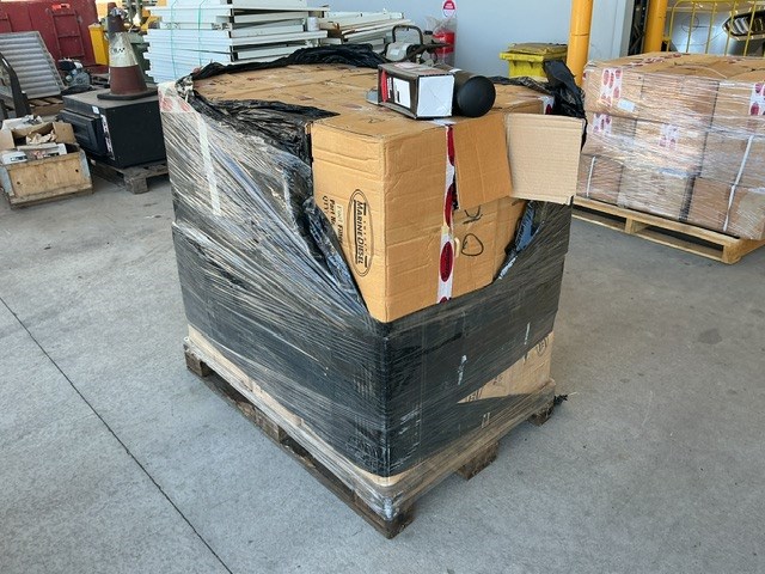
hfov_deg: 61.7
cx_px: 382
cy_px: 287
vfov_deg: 48.2
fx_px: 641
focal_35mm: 29
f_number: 1.8
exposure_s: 1/120
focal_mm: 3
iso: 20
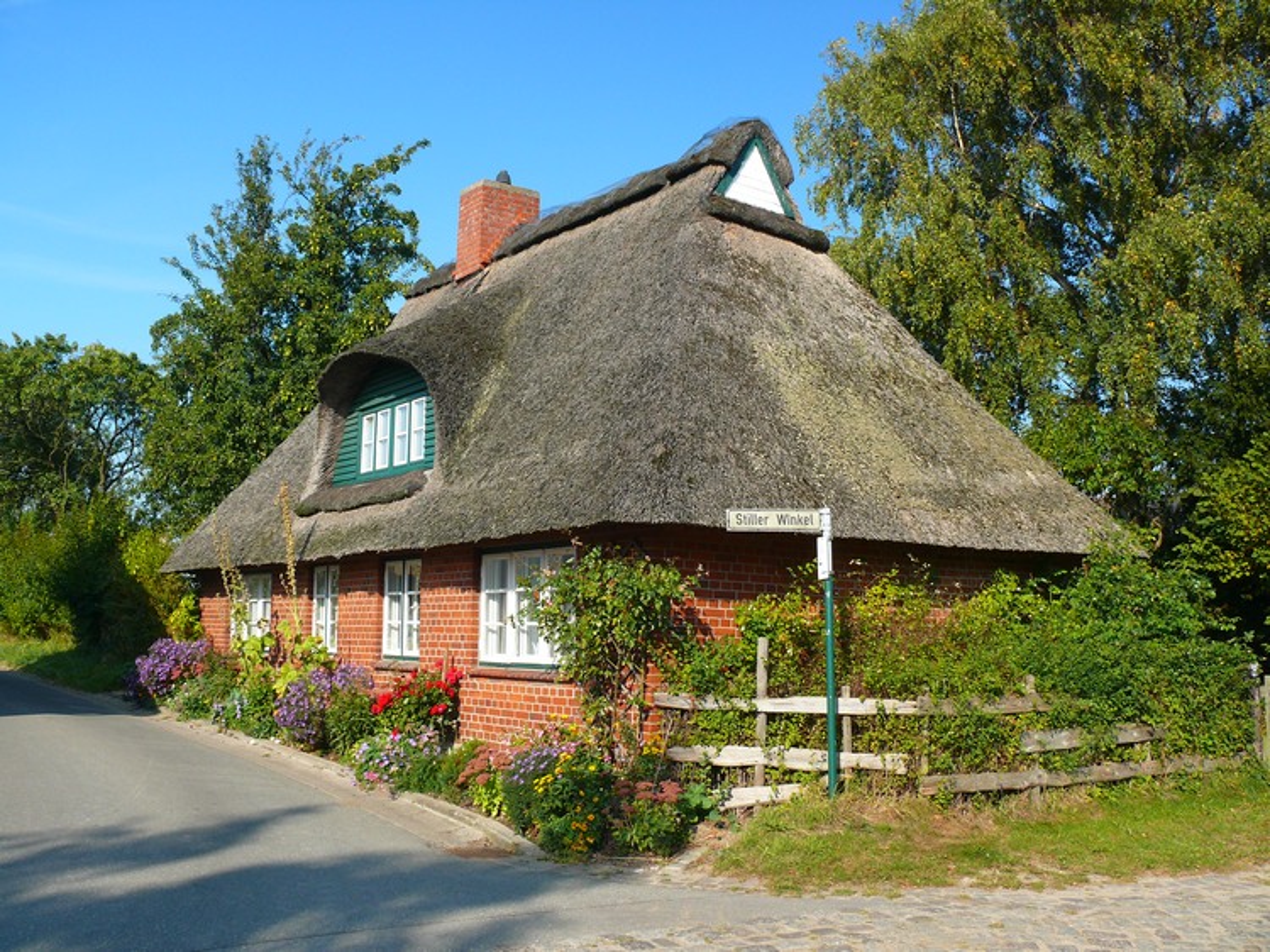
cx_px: 635
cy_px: 476
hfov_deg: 52.6
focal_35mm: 35
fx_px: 1284
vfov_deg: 40.7
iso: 100
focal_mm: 7.4
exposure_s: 1/200
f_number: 4
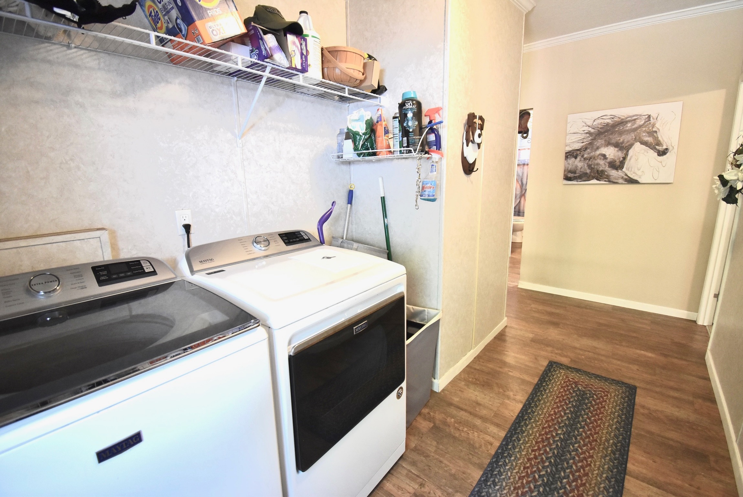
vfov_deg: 77.4
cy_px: 248
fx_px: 310
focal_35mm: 15
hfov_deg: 100.3
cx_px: 372
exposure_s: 1/60
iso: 1600
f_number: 4.5
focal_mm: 10
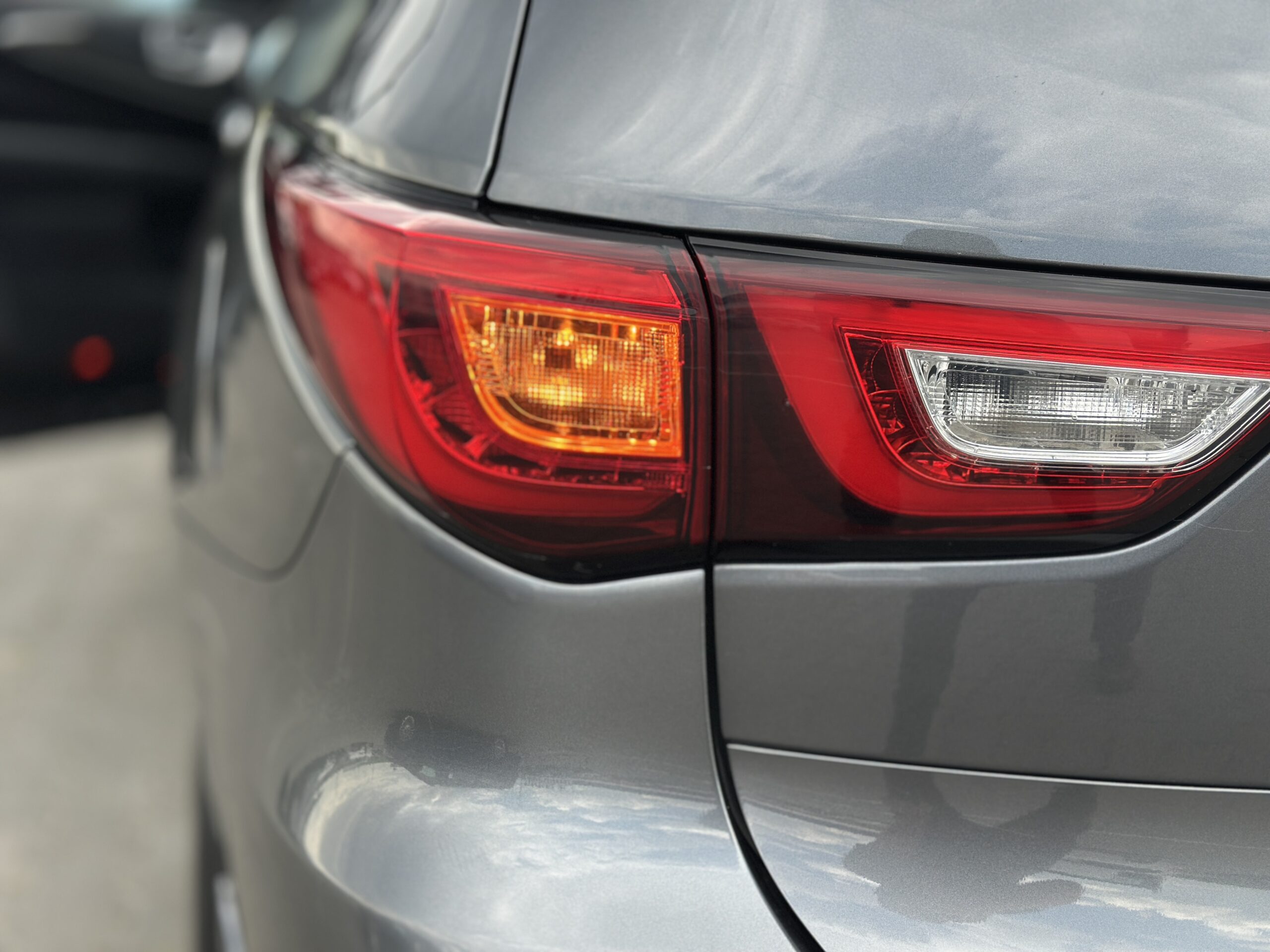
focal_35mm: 48
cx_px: 635
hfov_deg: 39.7
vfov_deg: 30.3
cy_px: 476
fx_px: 1761
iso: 80
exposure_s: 1/1000
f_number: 1.78
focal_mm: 6.86
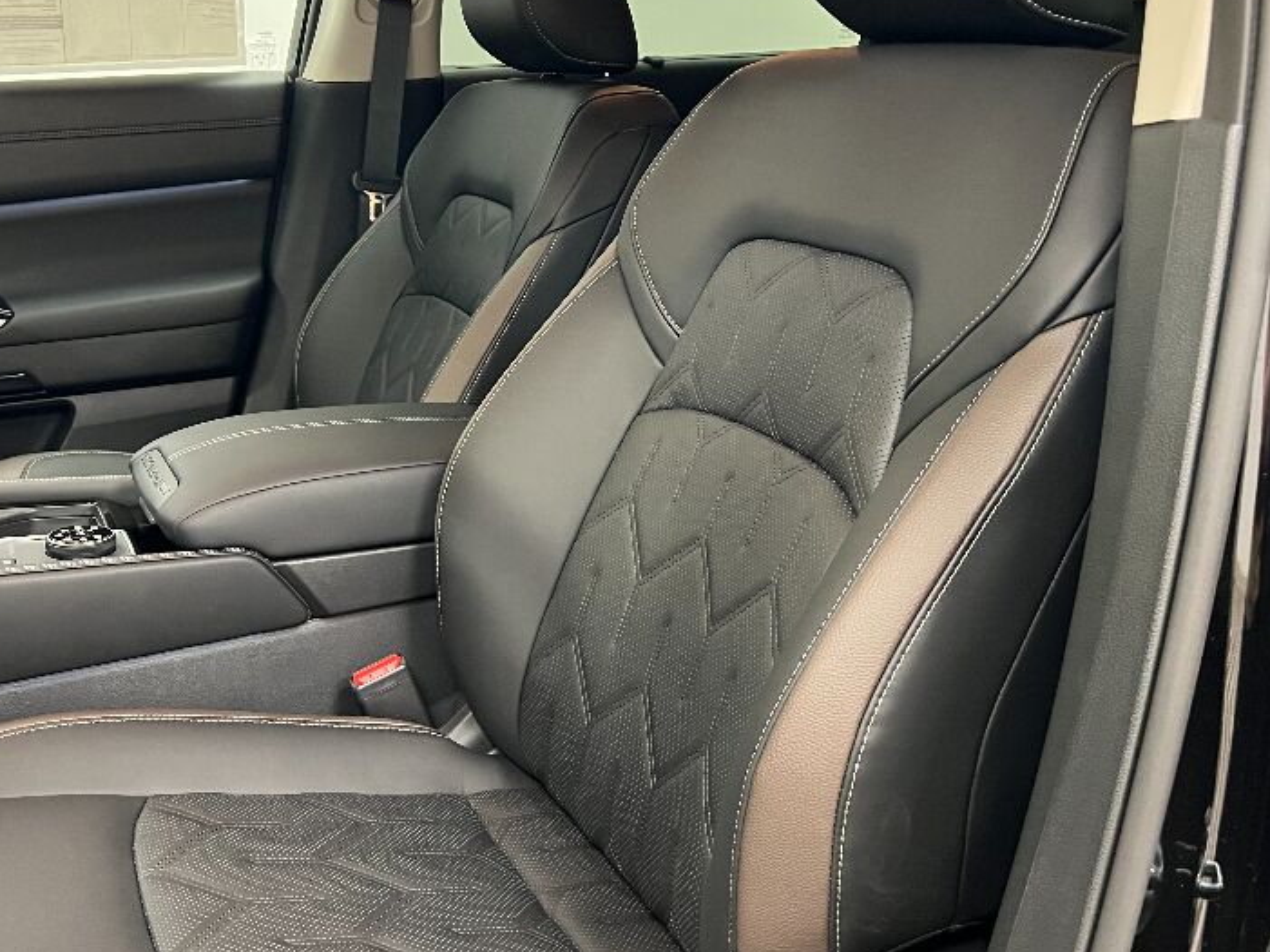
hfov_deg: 48.9
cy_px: 381
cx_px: 580
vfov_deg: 37.5
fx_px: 1393
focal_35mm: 38
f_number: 1.5
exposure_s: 1/40
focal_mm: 5.7
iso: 500
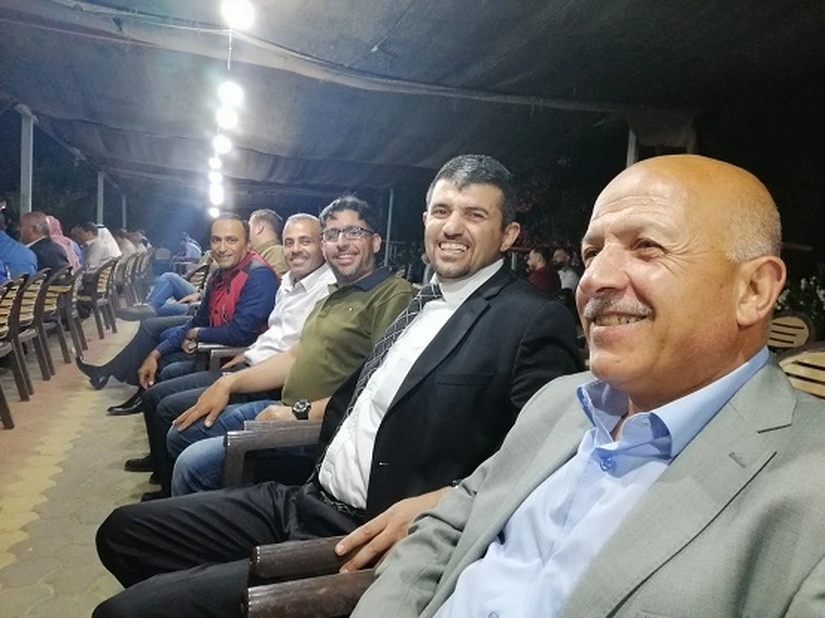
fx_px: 619
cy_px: 309
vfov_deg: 53.0
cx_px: 412
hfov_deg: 67.3
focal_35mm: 26
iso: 400
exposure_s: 1/25
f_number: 2.2
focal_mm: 3.81
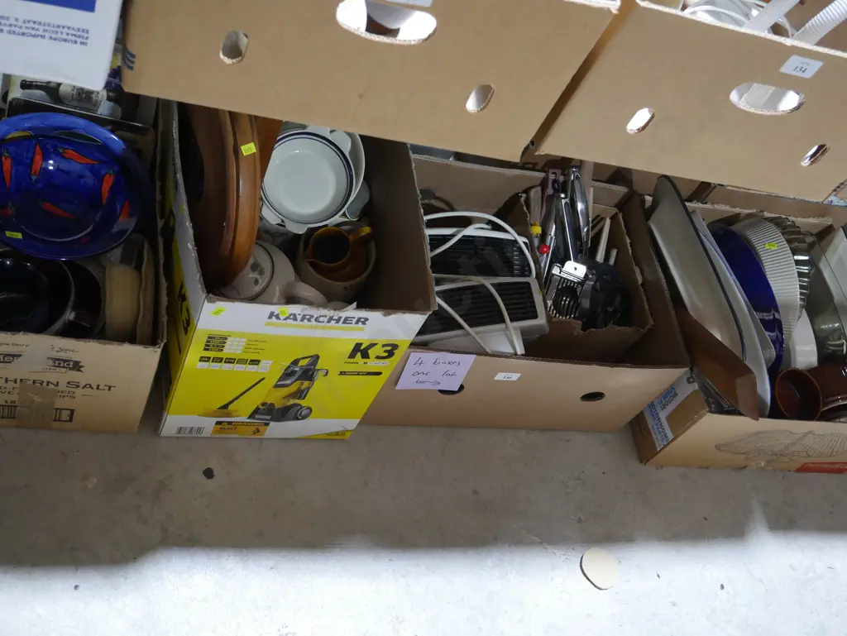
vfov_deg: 36.0
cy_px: 318
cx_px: 424
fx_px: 979
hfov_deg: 46.8
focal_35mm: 40
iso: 1250
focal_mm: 20
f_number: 4.4
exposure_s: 1/60
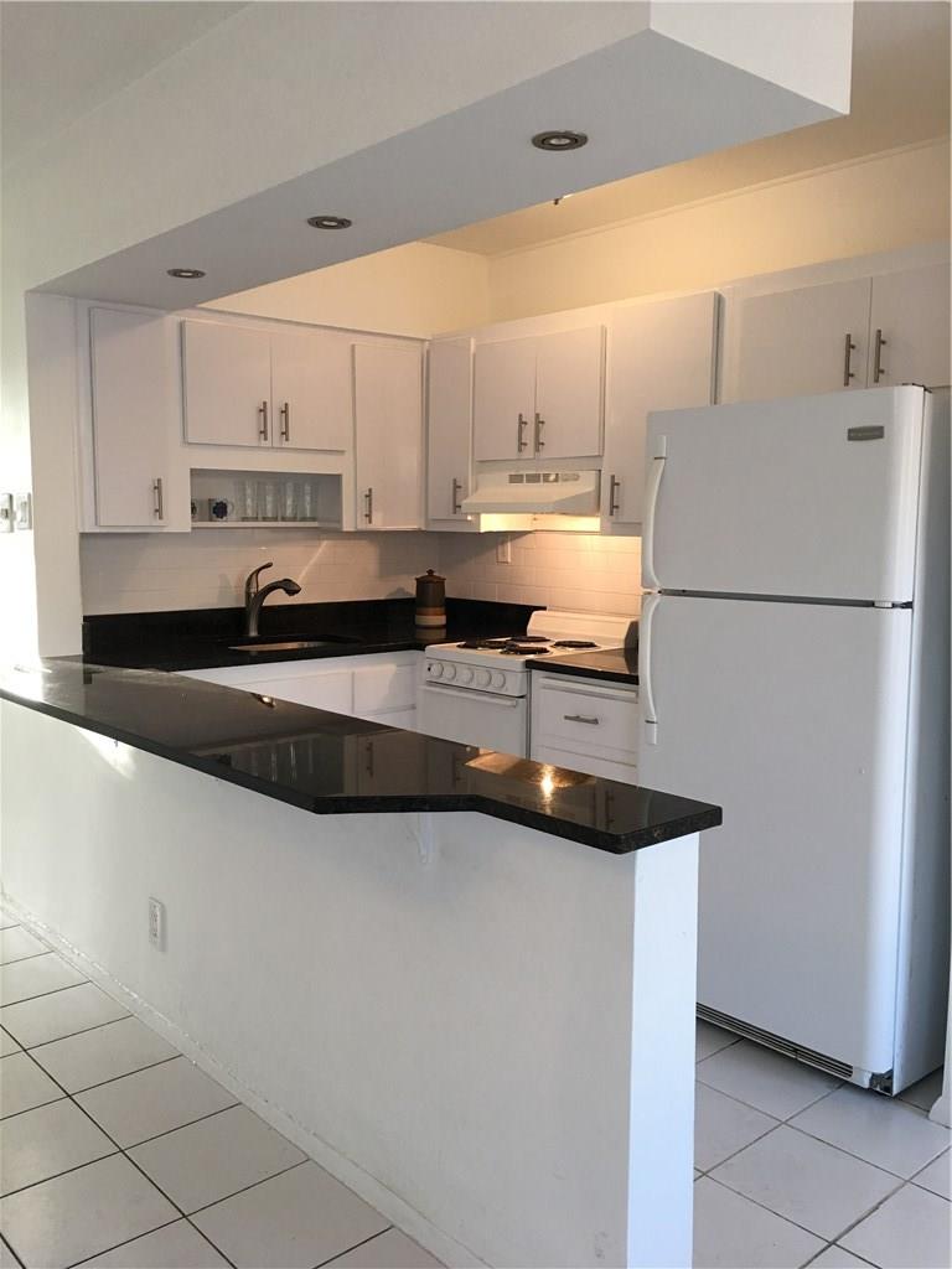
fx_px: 1063
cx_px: 476
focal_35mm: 29
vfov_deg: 61.7
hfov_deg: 48.2
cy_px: 634
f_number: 2.2
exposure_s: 1/30
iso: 40
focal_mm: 4.15
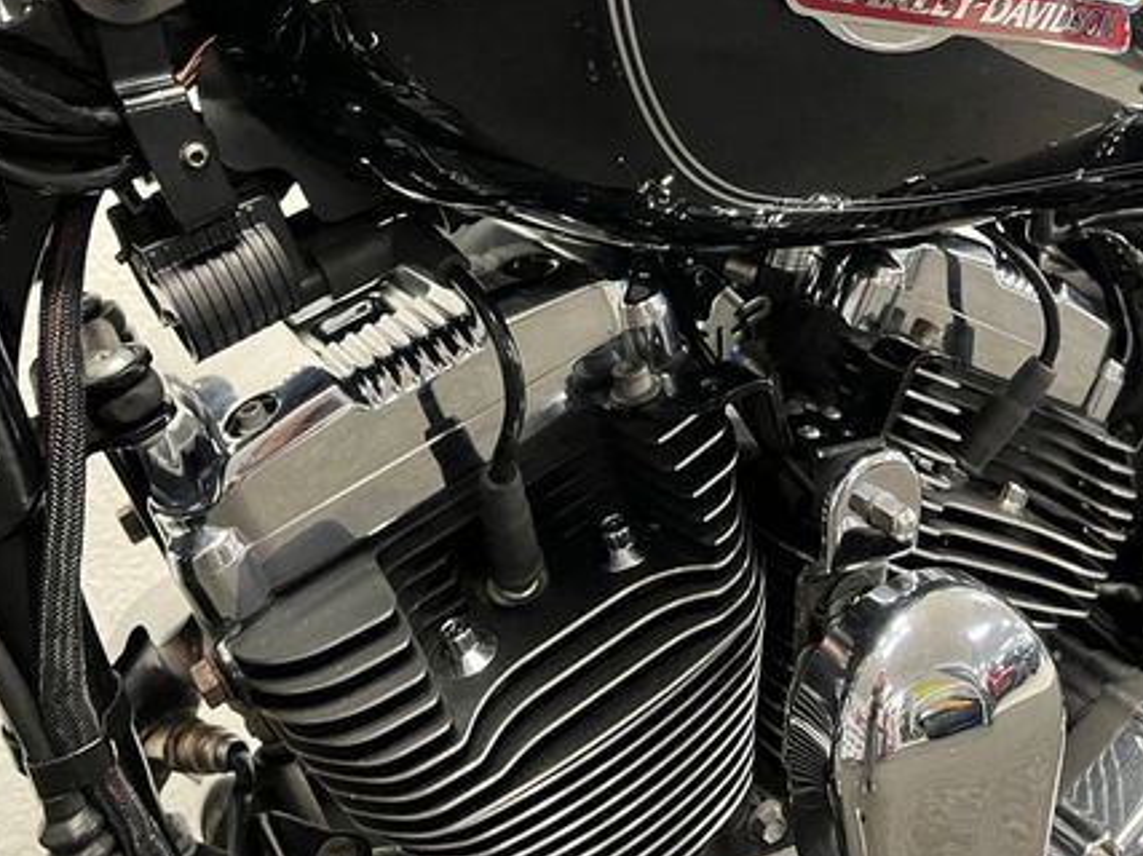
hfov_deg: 47.8
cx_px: 629
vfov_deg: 36.2
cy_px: 246
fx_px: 1287
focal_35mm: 39
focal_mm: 5.1
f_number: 1.6
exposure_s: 1/33
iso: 500
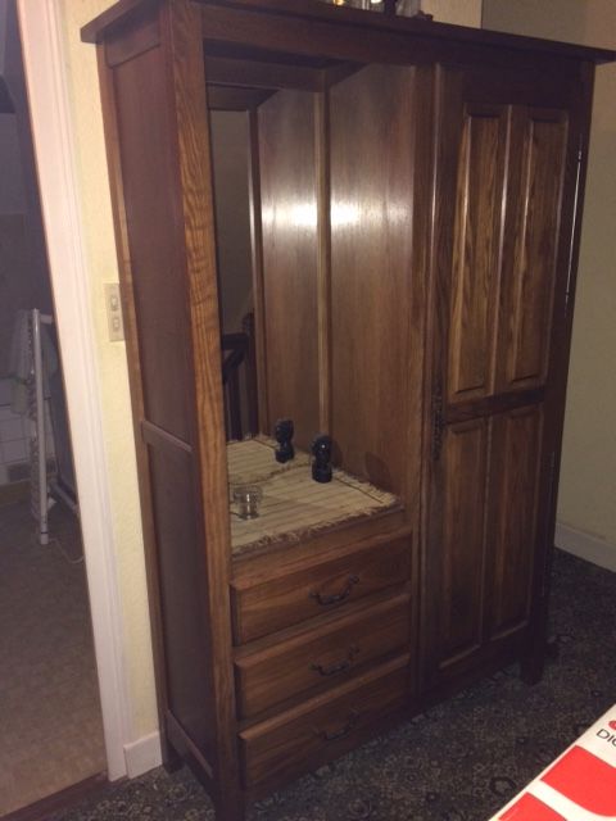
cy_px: 410
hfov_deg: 48.2
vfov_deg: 61.7
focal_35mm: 29
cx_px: 308
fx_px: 688
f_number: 2.2
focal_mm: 4.15
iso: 200
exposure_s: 1/17
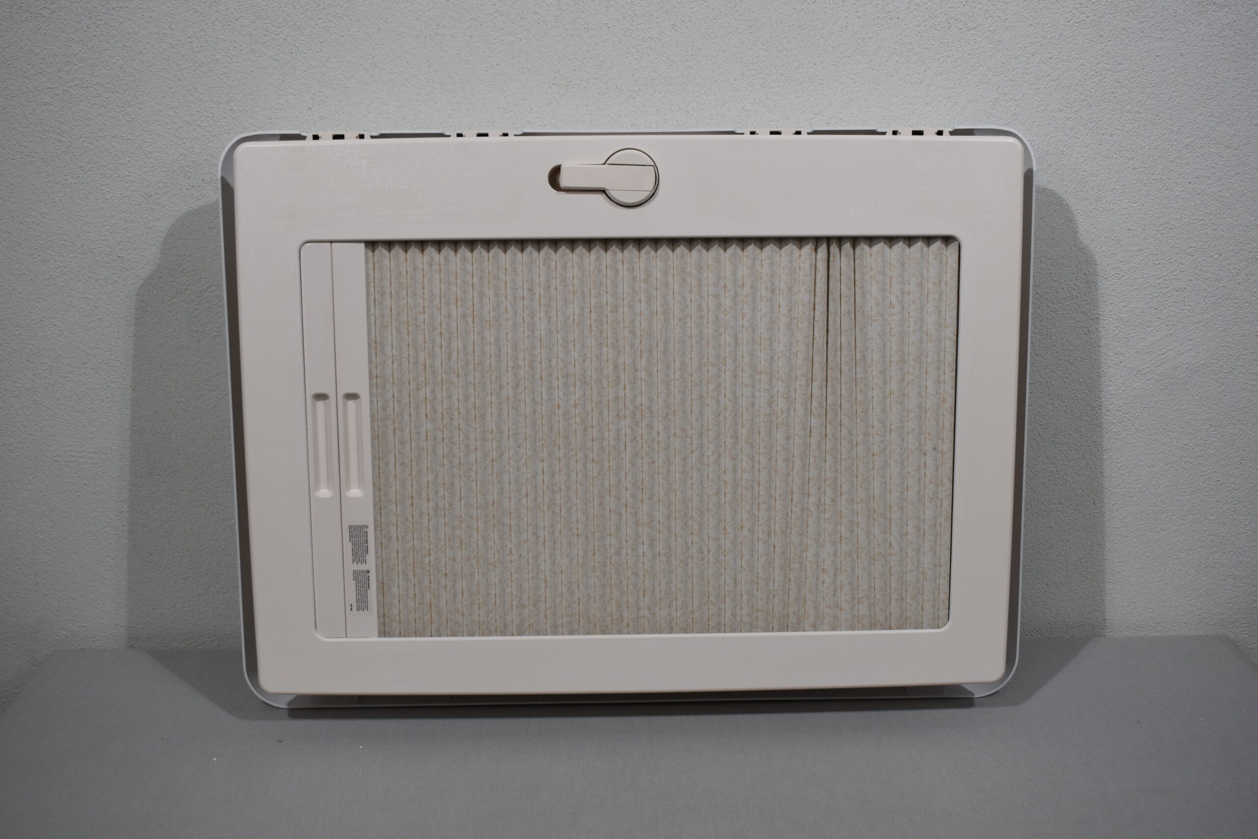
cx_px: 629
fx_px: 1363
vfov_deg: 34.2
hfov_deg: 49.6
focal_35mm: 39
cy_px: 420
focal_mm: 26
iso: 250
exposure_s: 1/125
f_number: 5.6
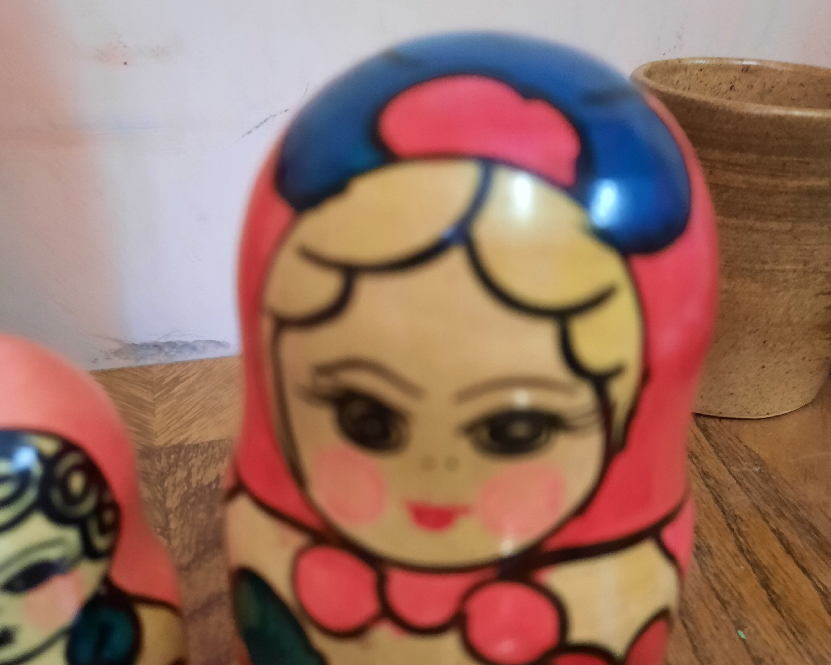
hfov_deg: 54.2
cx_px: 420
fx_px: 812
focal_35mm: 33
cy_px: 419
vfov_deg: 44.2
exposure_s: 1/25
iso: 320
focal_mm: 4.6
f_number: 2
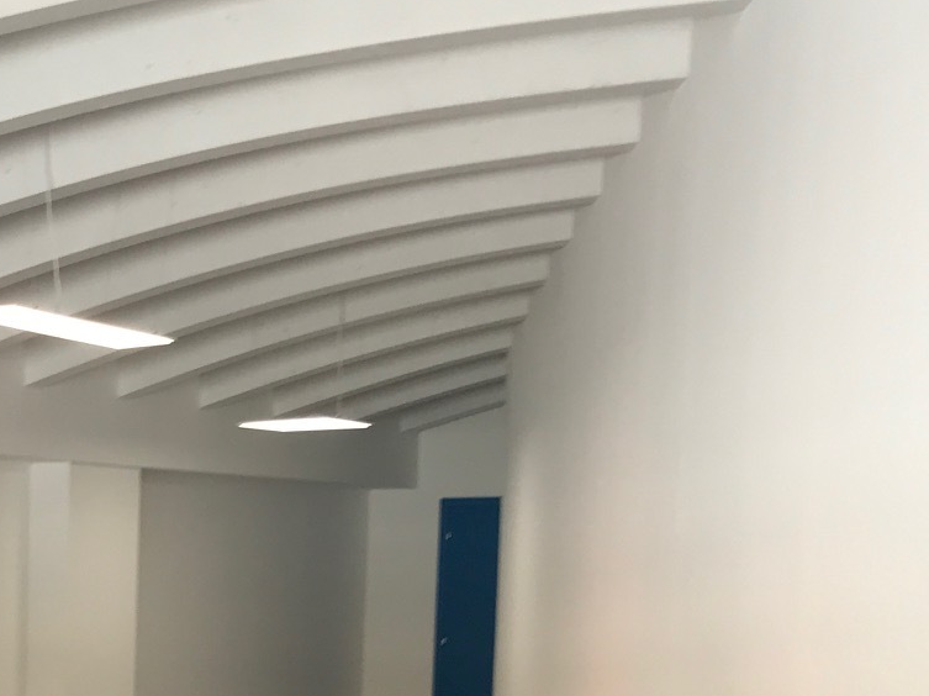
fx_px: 2012
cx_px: -117
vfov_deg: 18.7
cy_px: 797
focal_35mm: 75
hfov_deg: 24.1
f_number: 1.8
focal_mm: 3.99
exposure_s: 1/50
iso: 25
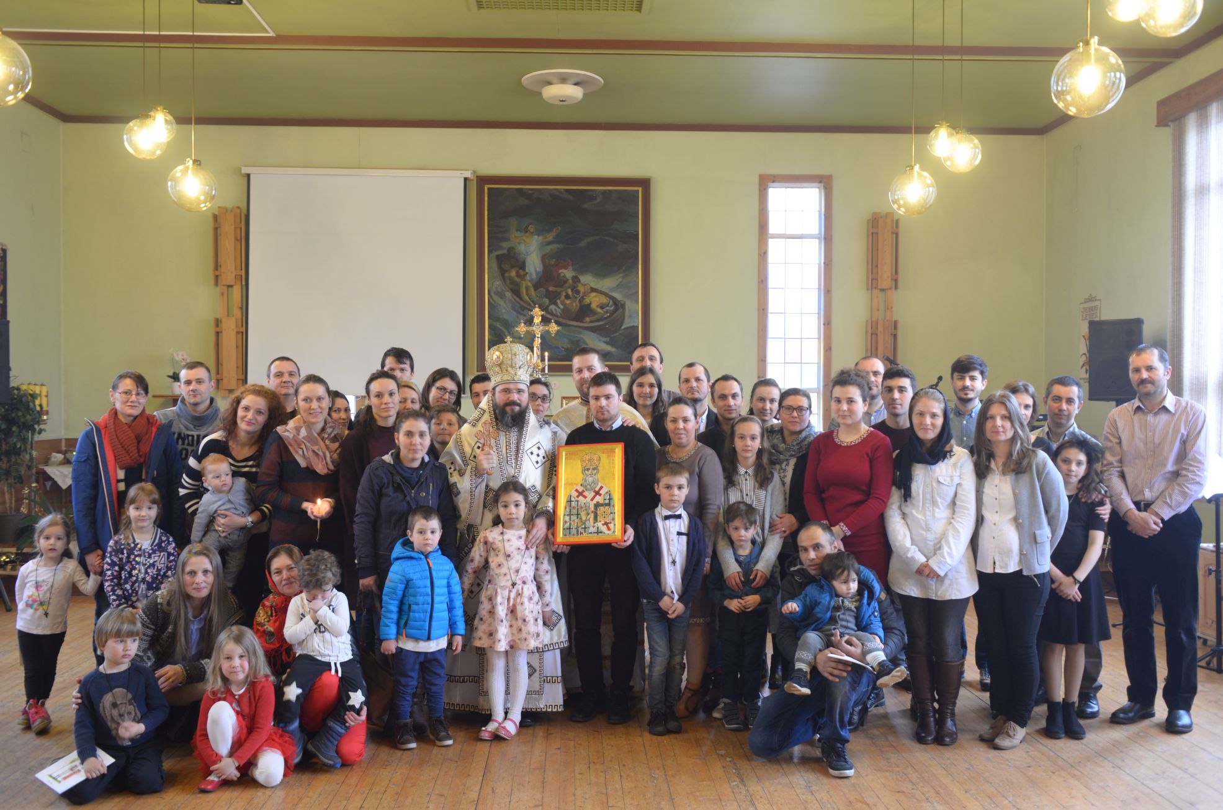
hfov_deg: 55.2
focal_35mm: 34
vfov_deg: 38.2
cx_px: 612
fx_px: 1170
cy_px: 405
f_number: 4.5
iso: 250
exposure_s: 1/8
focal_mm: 23
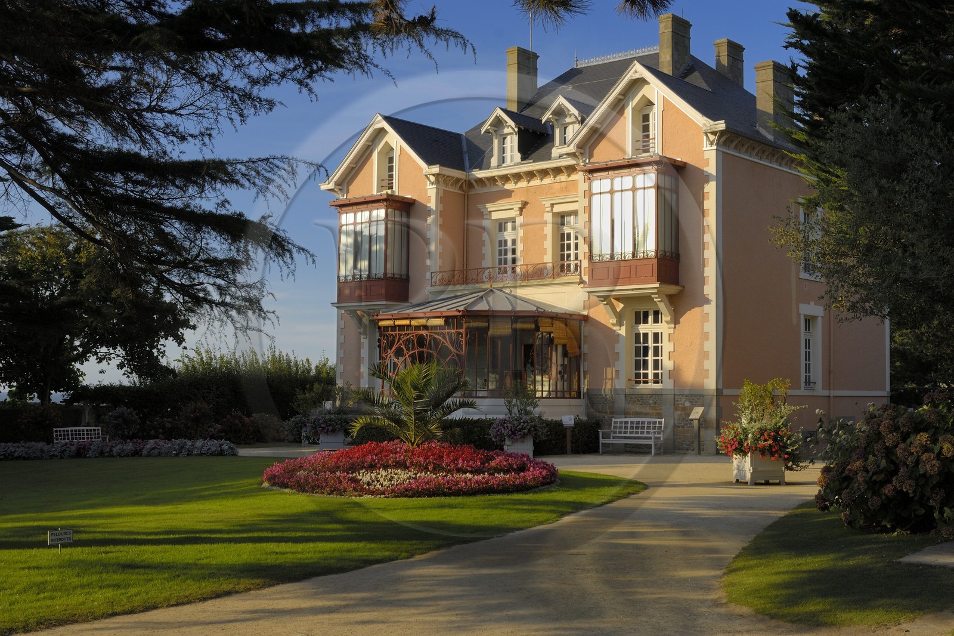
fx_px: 1113
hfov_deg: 46.4
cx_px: 477
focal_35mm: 42
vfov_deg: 31.9
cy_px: 318
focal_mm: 28
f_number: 9.5
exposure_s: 1/200
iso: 100
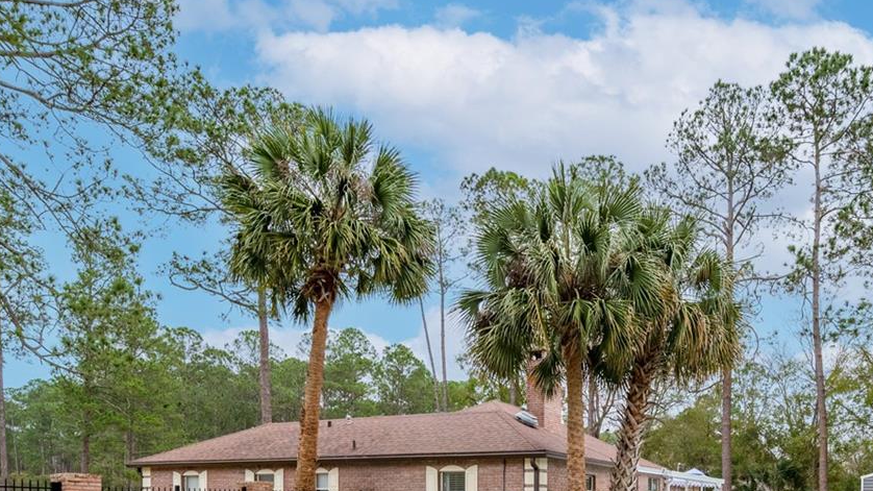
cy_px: 526
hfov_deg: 64.6
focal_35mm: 29
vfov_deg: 35.1
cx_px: 572
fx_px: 671
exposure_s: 1/1250
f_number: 9
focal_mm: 14.5
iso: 400
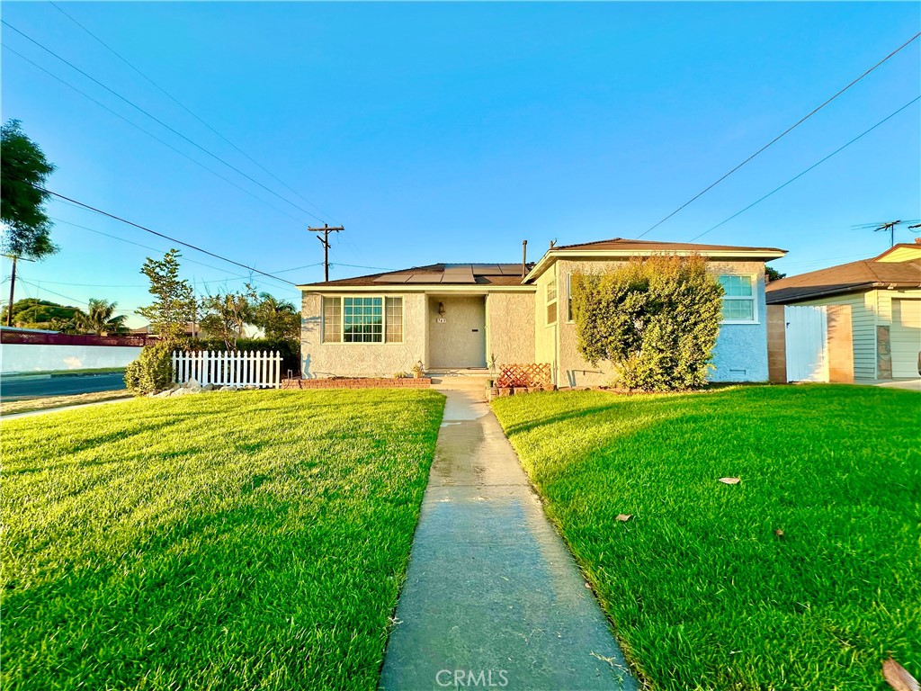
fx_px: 372
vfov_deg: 85.7
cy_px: 346
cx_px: 460
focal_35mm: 14
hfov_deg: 102.1
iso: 40
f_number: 2.2
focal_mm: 2.22
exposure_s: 1/567
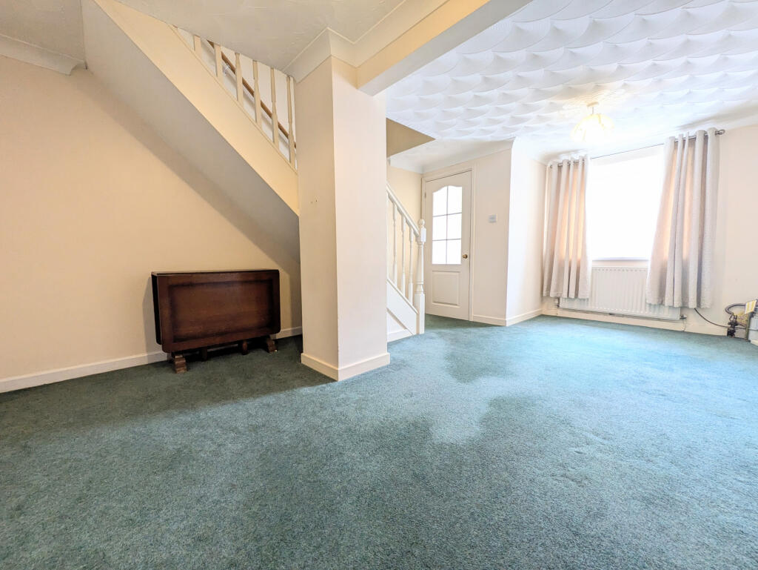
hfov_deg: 102.0
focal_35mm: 14
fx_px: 307
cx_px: 379
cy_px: 285
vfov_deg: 85.7
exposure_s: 1/50
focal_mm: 1.83
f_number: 2.2
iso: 137
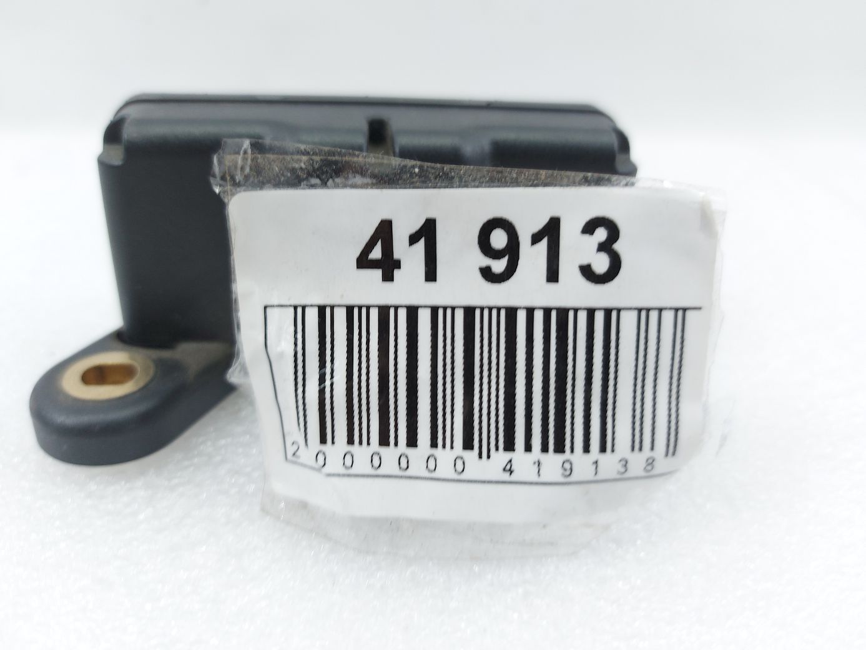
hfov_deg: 71.6
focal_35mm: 24
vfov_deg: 56.8
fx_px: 600
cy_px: 325
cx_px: 433
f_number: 1.8
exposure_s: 1/50
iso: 64
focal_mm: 5.23
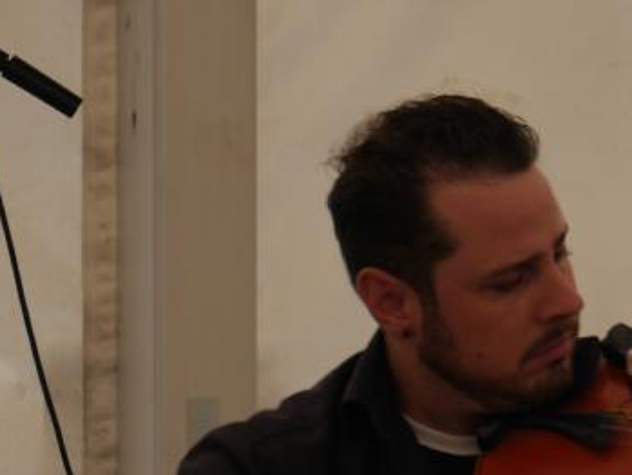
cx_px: 502
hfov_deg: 3.1
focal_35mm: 642
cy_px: 455
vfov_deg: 2.3
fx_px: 11725
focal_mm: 140
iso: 200
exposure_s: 1/320
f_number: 5.8
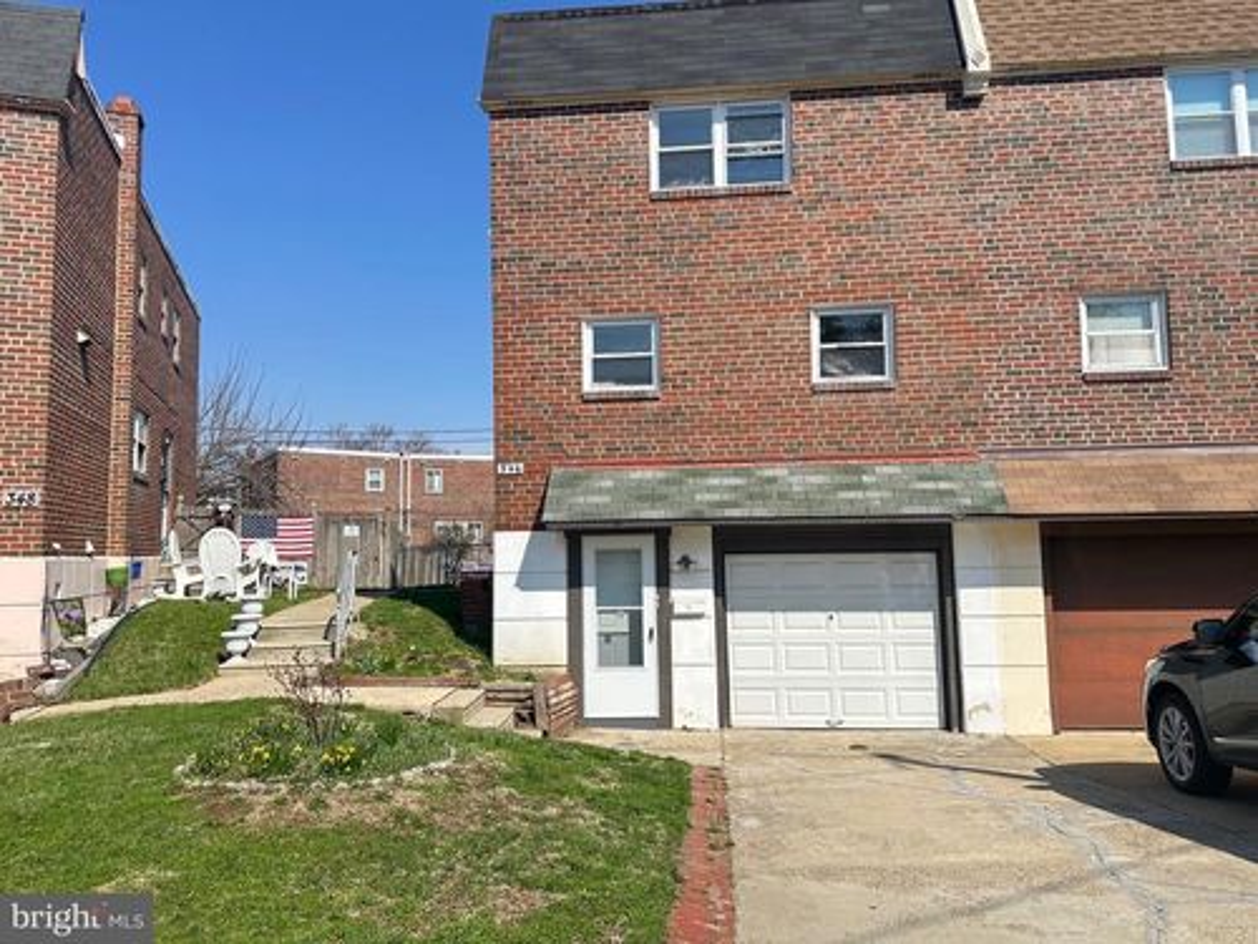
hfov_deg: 71.6
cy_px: 472
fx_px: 872
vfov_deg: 56.8
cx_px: 629
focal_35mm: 24
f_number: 1.78
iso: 80
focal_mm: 6.86
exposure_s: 1/4184
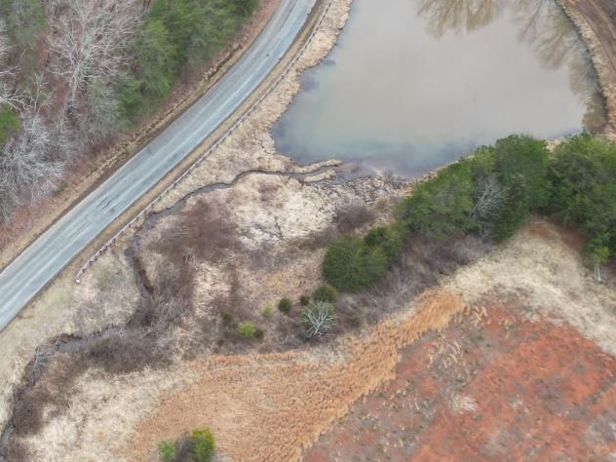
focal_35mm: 57
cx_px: -63
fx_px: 1014
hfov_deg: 30.2
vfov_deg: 25.1
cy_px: 77
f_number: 1.7
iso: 100
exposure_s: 1/320
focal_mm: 6.72
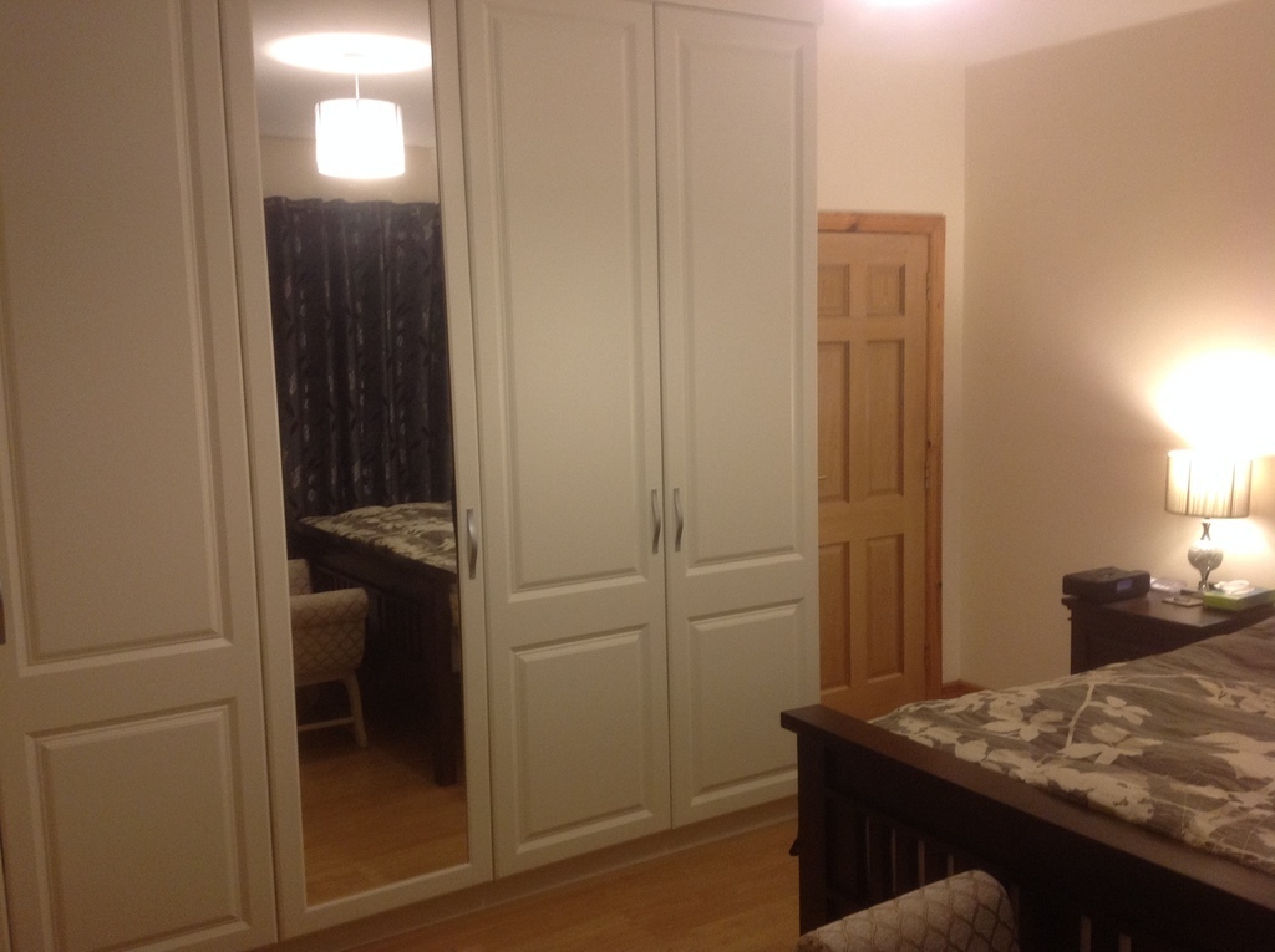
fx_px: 1287
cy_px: 476
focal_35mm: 35
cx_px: 638
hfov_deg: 52.7
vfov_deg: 40.6
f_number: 2.4
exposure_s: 1/17
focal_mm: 4.28
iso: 125
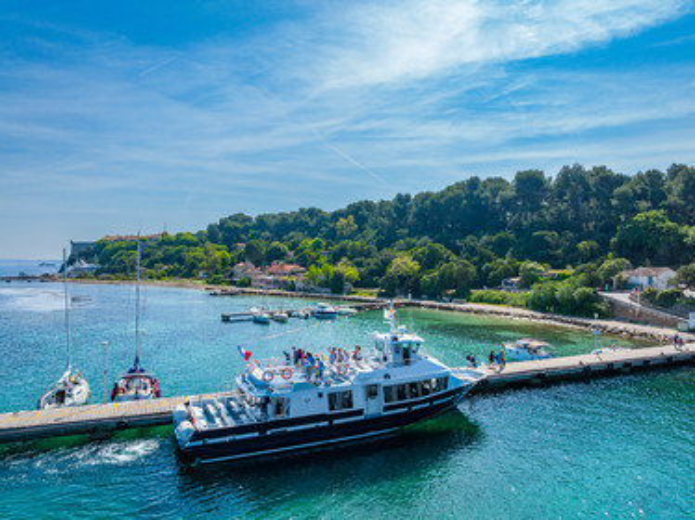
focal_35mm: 24
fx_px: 482
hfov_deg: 71.6
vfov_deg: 56.8
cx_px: 348
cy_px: 260
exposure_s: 1/1000
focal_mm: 12.3
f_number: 6.3
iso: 200
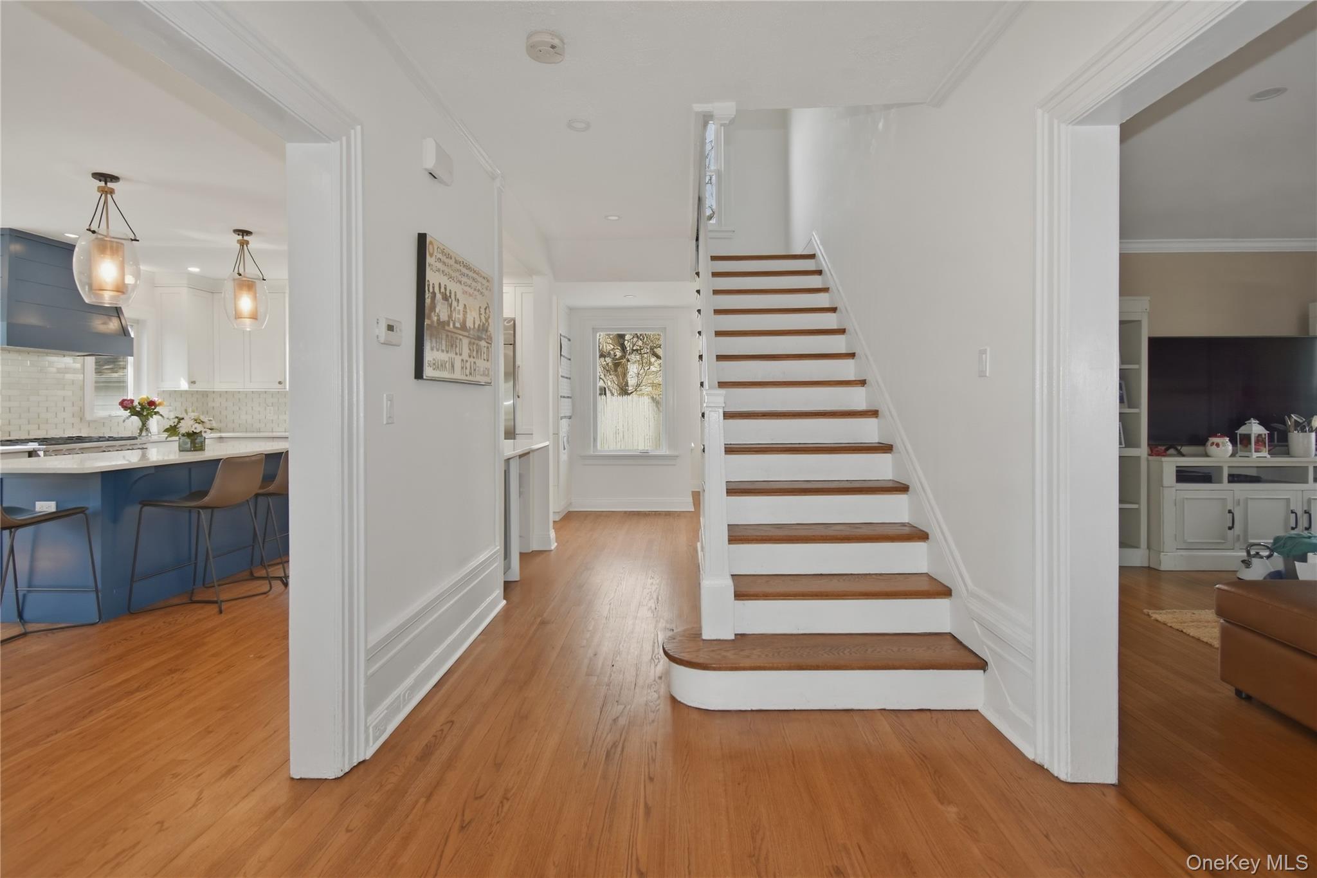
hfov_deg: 100.4
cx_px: 658
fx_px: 549
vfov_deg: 77.3
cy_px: 439
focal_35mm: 15
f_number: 4.5
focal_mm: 10
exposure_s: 1/60
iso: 200
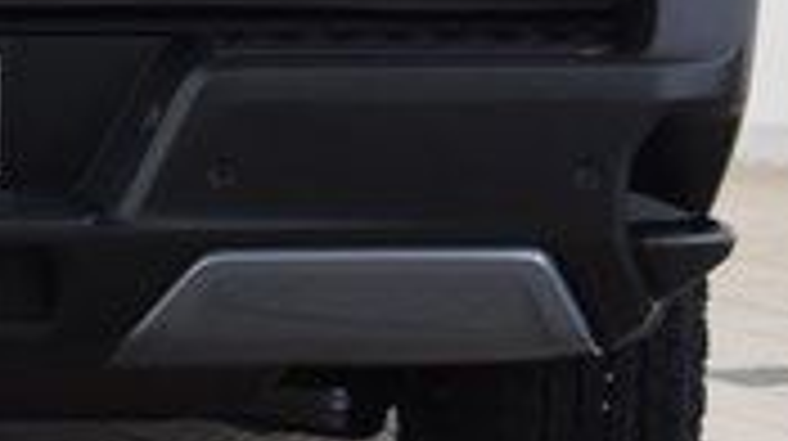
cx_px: -153
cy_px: -146
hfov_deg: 9.3
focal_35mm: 230
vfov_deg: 5.2
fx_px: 4801
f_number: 5
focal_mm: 40
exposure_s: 1/60
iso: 1600
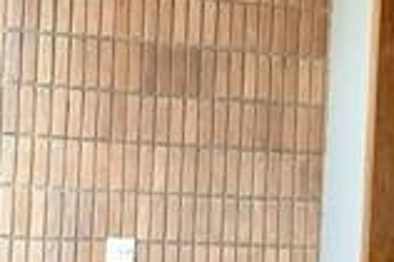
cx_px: 396
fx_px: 1104
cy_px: 172
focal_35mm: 101
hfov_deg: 19.6
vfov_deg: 13.5
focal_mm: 6.76
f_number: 1.78
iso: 80
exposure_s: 1/445
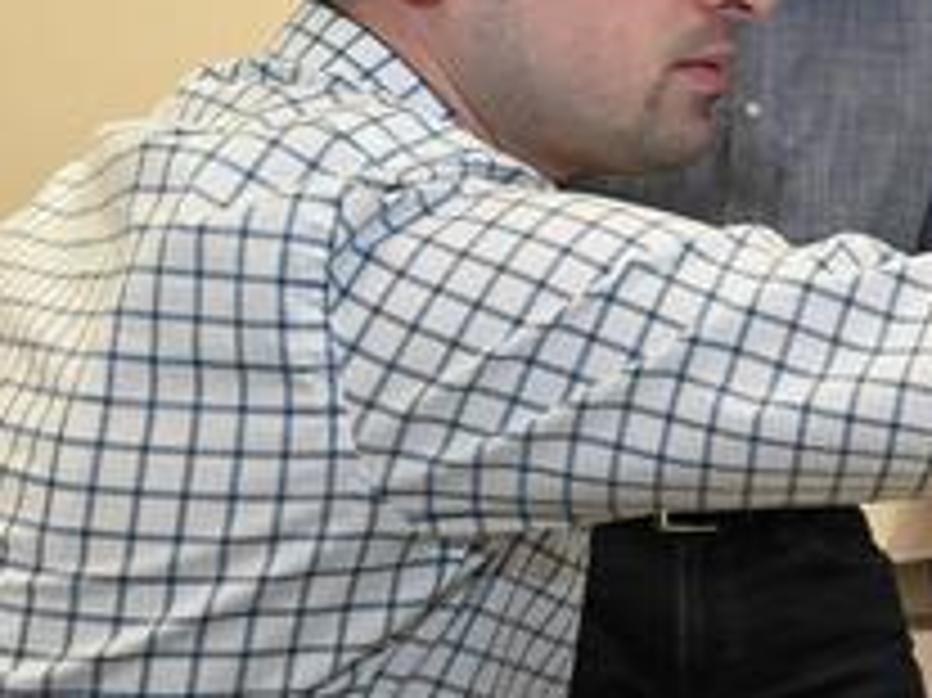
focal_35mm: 78
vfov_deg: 18.9
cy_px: 426
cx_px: 1211
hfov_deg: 22.4
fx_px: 2099
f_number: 7.1
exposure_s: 1/160
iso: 3200
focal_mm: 24
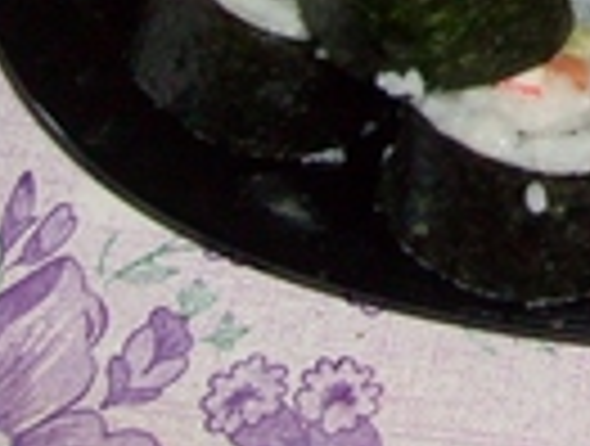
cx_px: 757
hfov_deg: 15.6
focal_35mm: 120
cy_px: -234
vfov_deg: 11.8
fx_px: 2051
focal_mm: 5.8
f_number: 2.8
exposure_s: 1/45
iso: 100
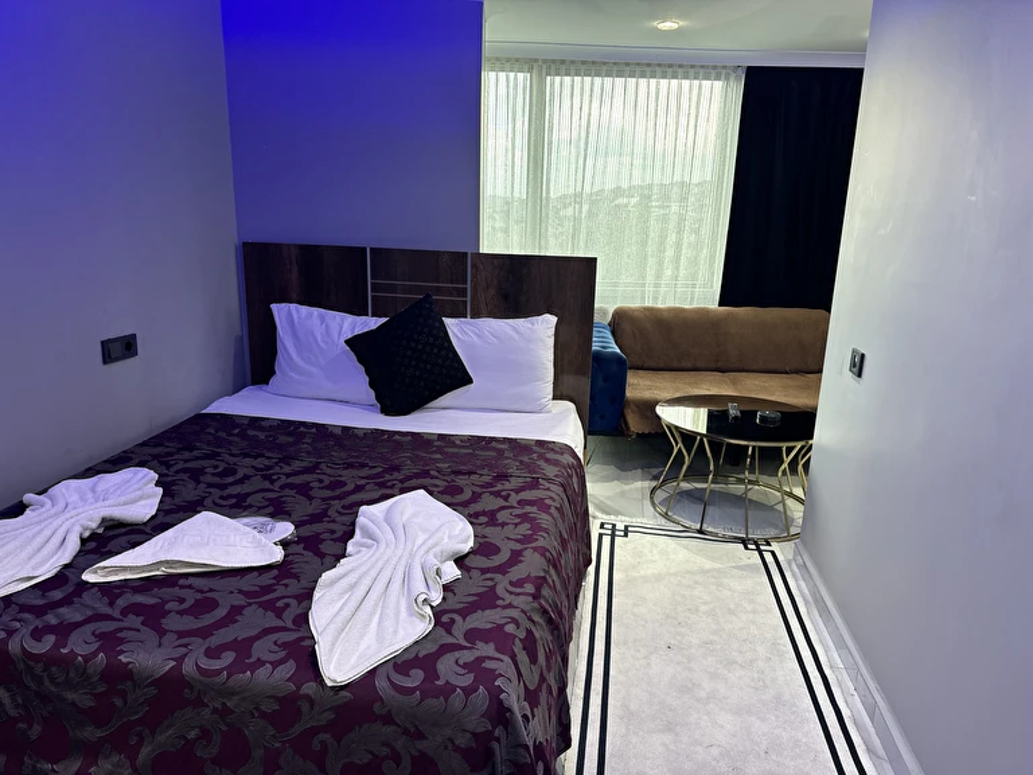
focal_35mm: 24
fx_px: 716
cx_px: 516
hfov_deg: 71.6
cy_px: 388
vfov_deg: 56.8
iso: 200
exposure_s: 1/100
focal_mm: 6.76
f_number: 1.78
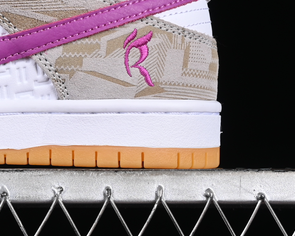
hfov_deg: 9.3
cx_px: -90
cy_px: 2
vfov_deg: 7.5
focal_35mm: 204
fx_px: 1780
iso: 160
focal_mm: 50
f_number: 8
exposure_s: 1/80
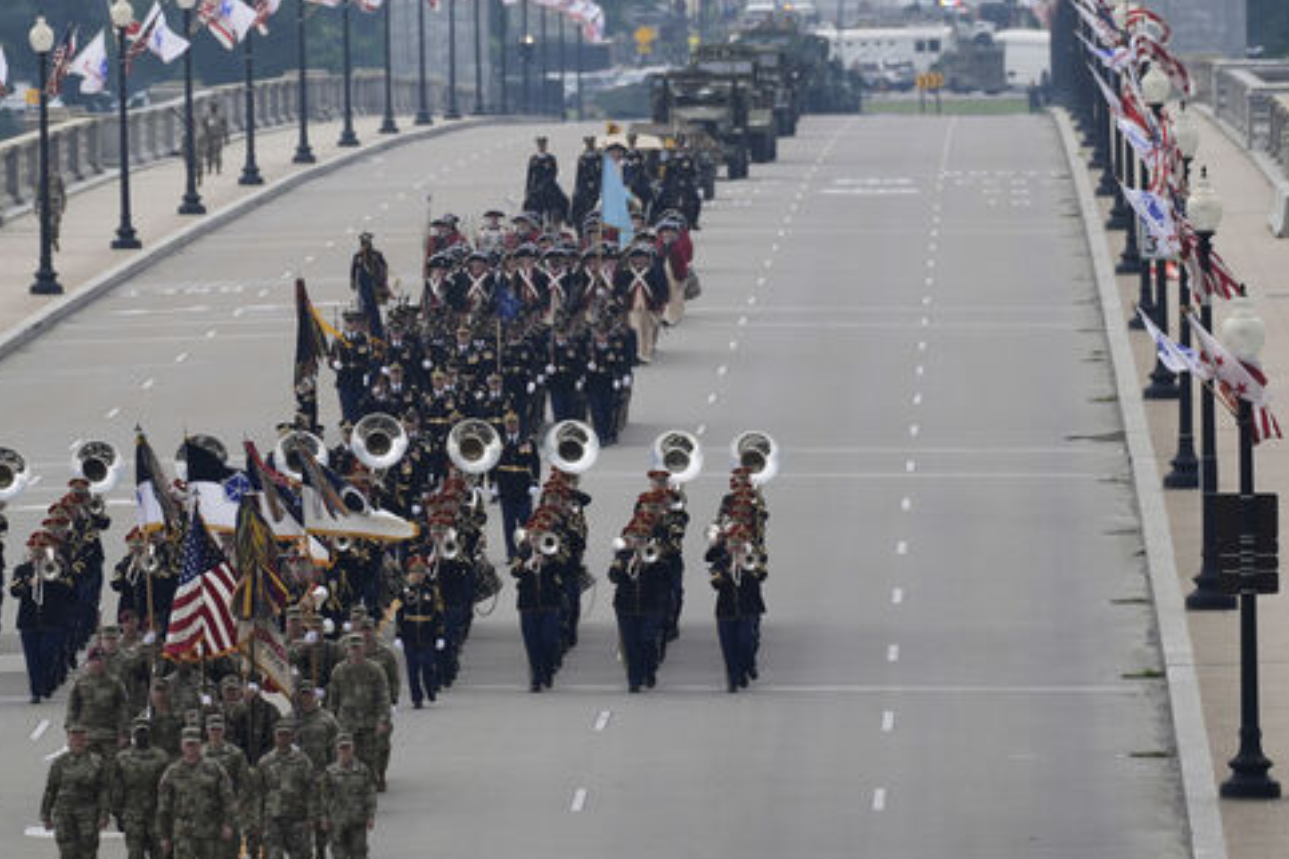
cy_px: 103
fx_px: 18969
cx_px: 372
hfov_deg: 3.9
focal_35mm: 530
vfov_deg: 2.6
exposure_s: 1/800
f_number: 5.6
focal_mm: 274
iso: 320
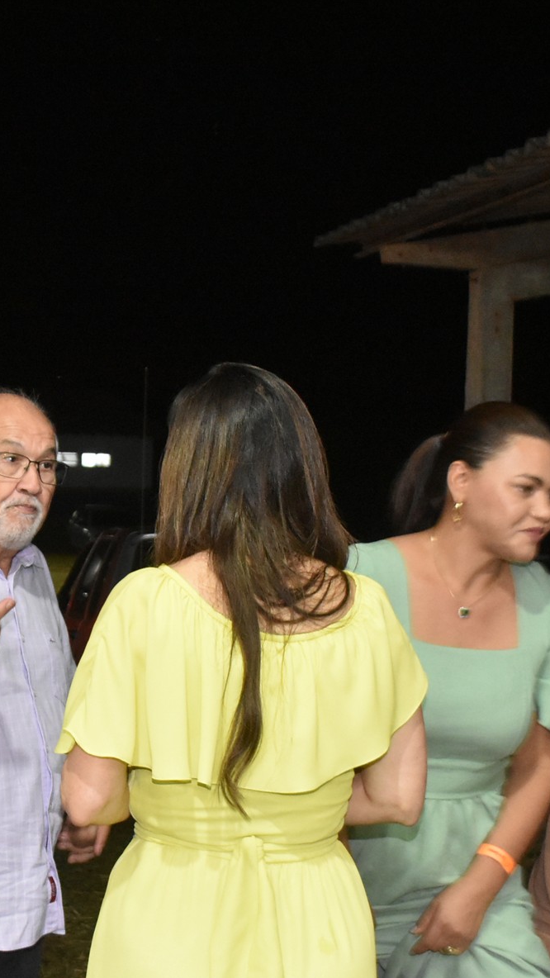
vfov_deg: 33.8
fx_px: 1607
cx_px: 38
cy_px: 494
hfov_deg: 19.0
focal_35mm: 62
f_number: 5
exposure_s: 1/80
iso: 5000
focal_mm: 26
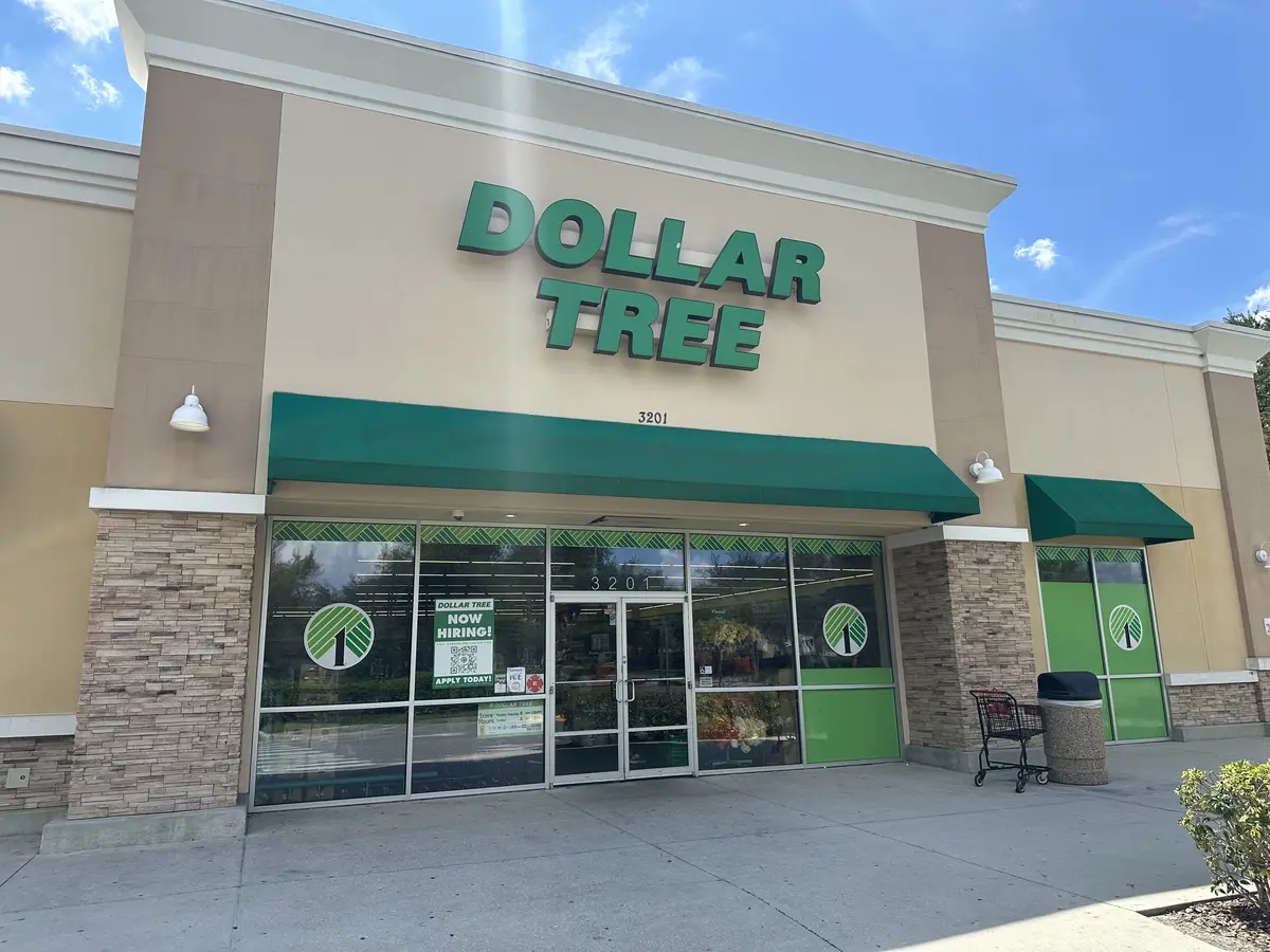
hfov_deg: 71.6
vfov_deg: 56.8
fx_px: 881
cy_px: 476
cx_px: 635
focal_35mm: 24
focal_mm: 6.86
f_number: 1.78
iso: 80
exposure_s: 1/4184
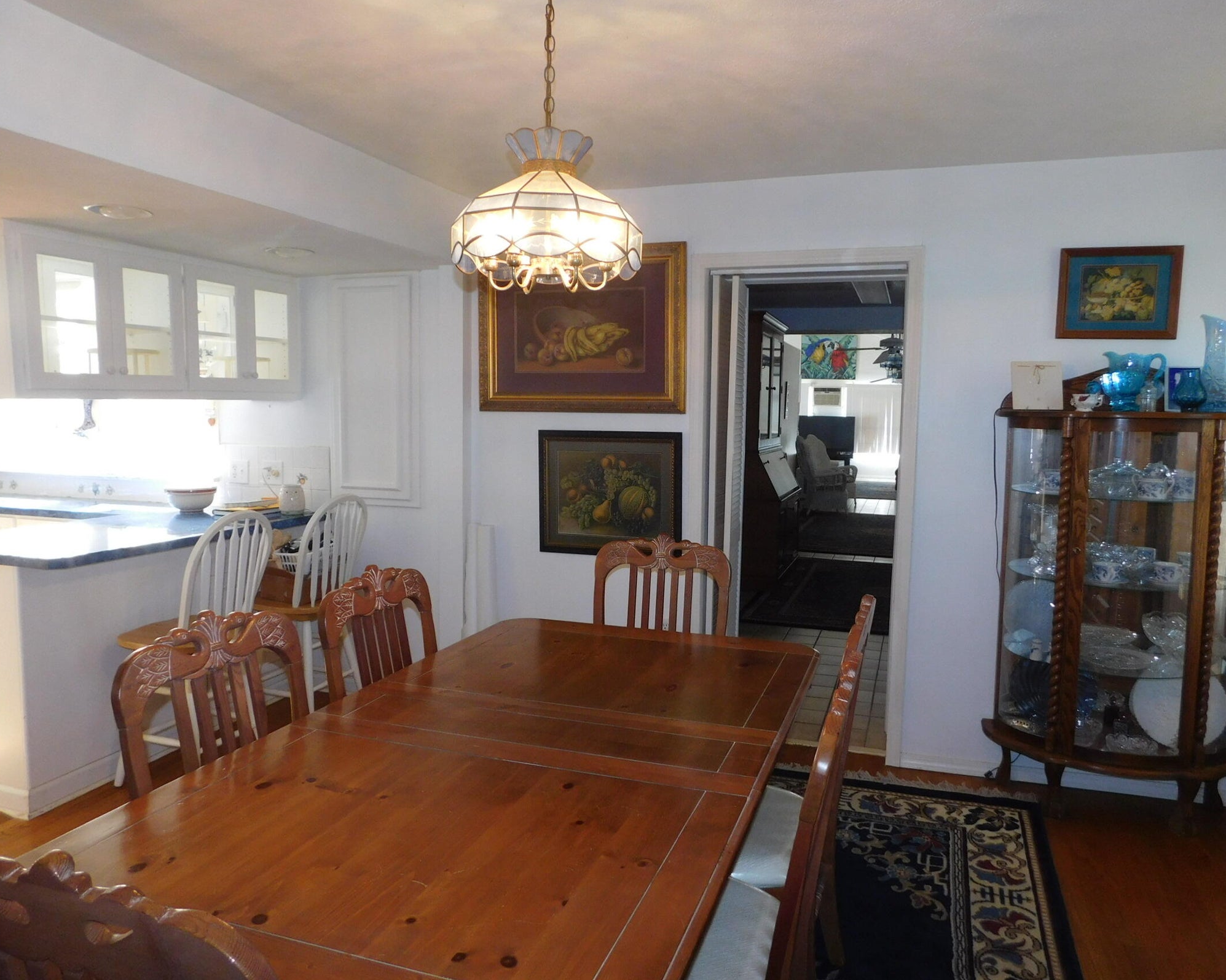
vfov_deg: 58.8
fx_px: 871
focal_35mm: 24
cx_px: 646
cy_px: 490
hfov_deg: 70.2
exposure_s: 1/30
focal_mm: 4
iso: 200
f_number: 3
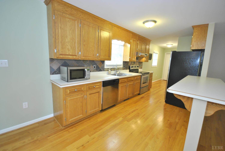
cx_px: 112
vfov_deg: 77.5
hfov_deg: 100.3
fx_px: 94
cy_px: 76
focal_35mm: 15
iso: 400
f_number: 4
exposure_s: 1/13
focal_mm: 10
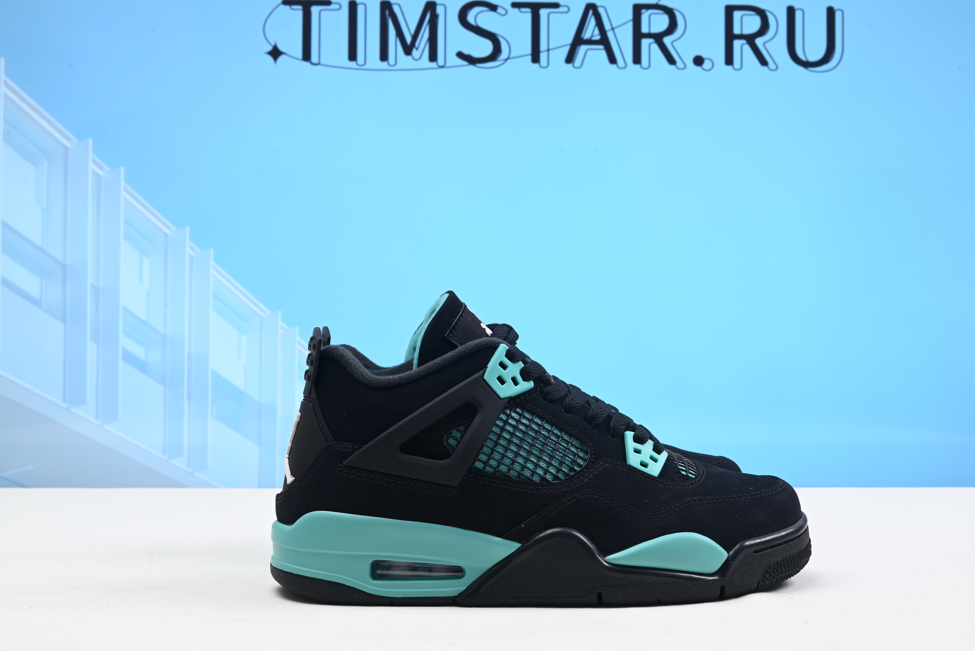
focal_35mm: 44
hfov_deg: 44.5
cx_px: 521
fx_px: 1192
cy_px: 321
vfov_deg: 30.5
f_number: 16
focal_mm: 39
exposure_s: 1/2
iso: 100
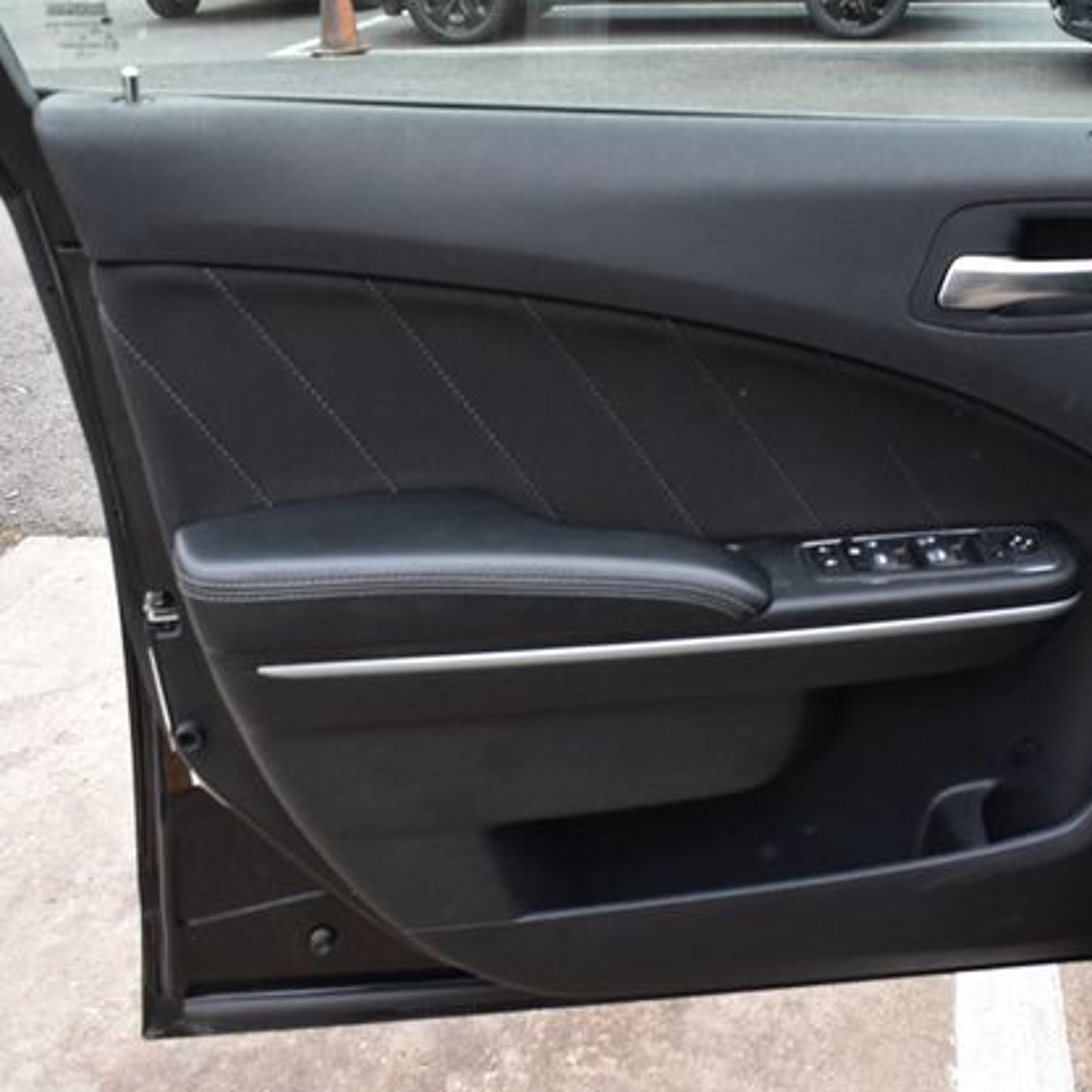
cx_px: 733
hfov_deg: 38.7
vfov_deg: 39.2
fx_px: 1535
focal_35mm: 43
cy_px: 555
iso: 1400
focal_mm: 22
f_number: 6.3
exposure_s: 1/15
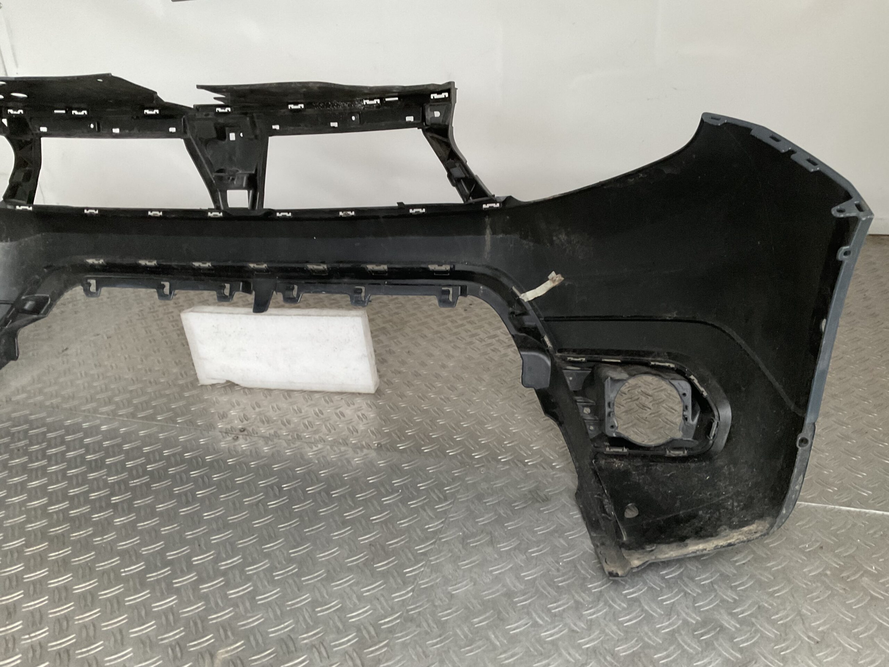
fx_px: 745
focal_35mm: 29
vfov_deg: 48.2
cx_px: 444
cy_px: 334
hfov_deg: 61.7
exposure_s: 1/33
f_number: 1.8
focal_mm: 3
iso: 250
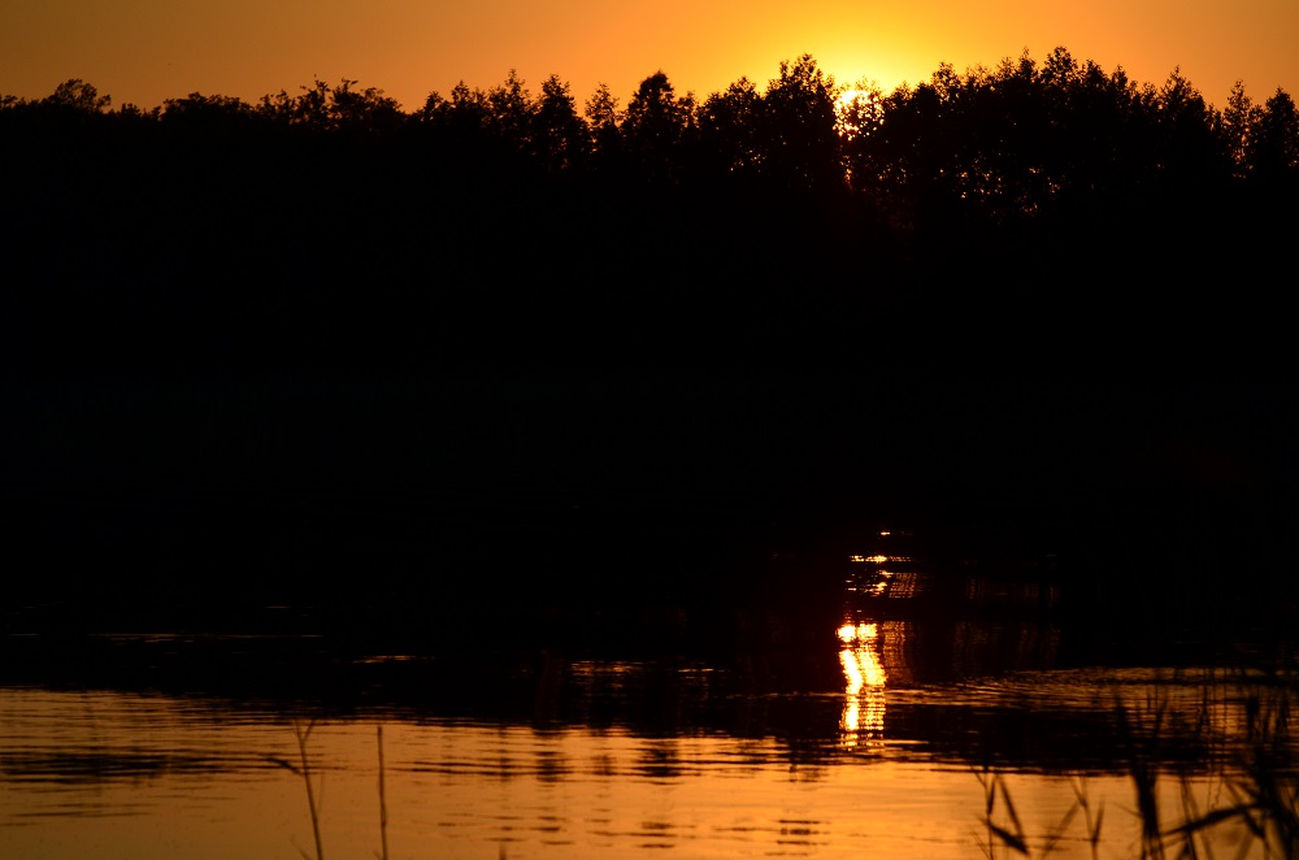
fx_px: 5508
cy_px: 430
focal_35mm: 153
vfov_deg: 8.9
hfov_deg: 13.4
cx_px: 650
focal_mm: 102
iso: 250
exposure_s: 1/8000
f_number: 4.5
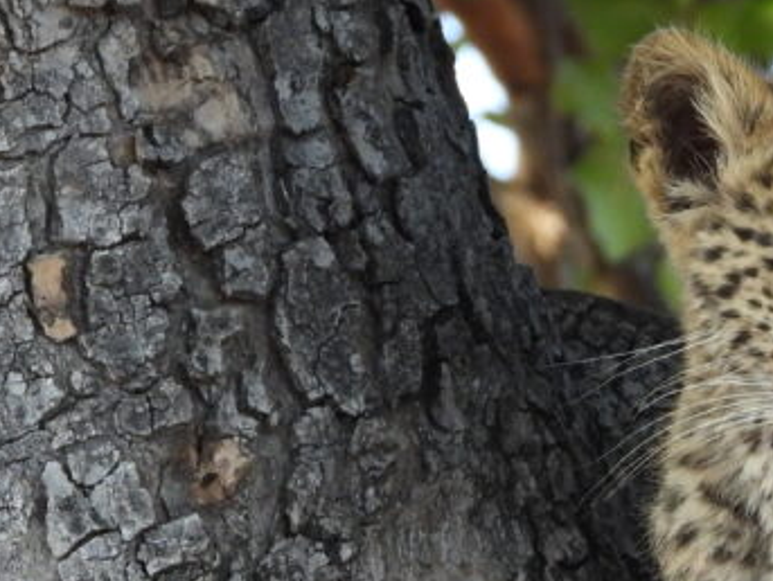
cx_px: 924
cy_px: 642
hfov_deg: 1.2
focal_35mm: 1589
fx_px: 35521
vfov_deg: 0.9
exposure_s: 1/160
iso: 400
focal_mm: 95.8
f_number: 5
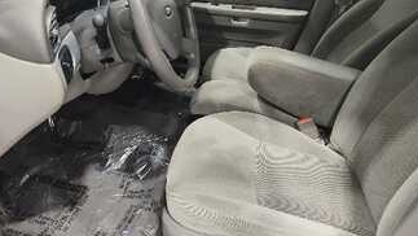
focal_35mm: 31
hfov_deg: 62.0
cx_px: 164
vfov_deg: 37.8
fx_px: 344
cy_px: 110
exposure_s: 1/120
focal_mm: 5.56
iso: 400
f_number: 1.8
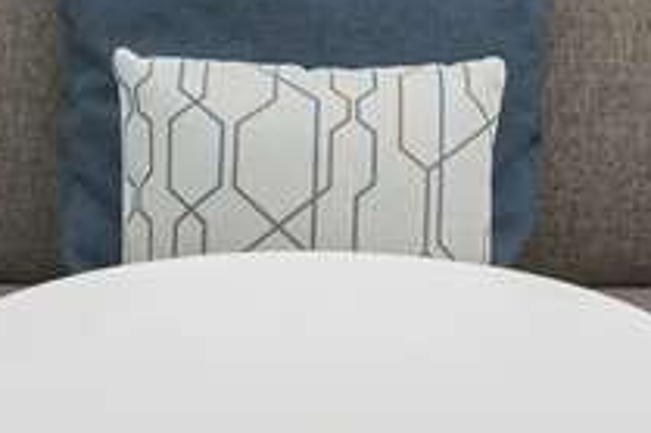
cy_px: -321
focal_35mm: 157
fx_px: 2837
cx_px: 453
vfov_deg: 8.4
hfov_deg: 13.1
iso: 640
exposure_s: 1/50
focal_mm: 32
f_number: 11
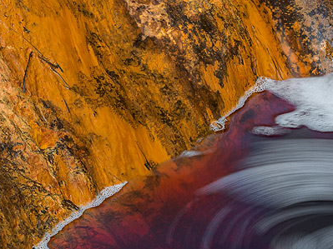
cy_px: 151
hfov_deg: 9.3
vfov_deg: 7.0
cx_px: 117
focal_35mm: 212
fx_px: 2039
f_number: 20
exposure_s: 5
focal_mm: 44
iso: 50
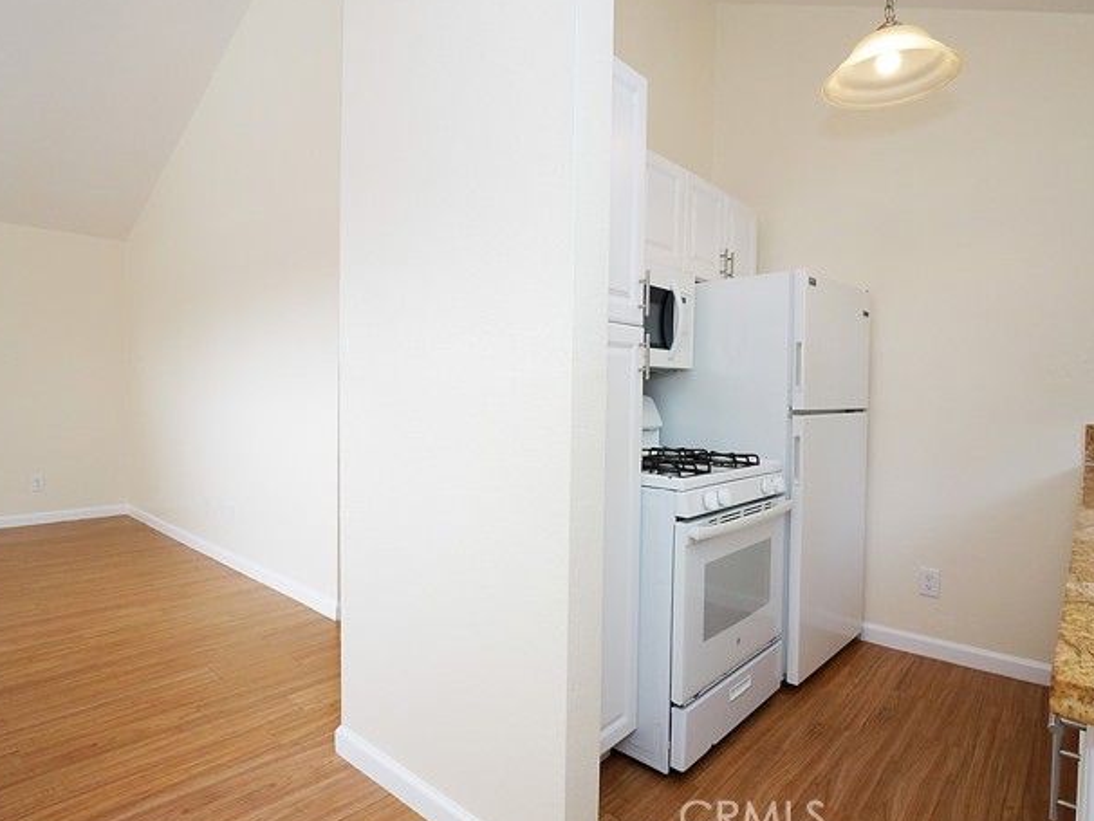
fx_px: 601
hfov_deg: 84.6
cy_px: 410
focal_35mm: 19
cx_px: 552
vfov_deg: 68.7
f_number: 8
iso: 800
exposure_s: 1/100
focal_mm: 9
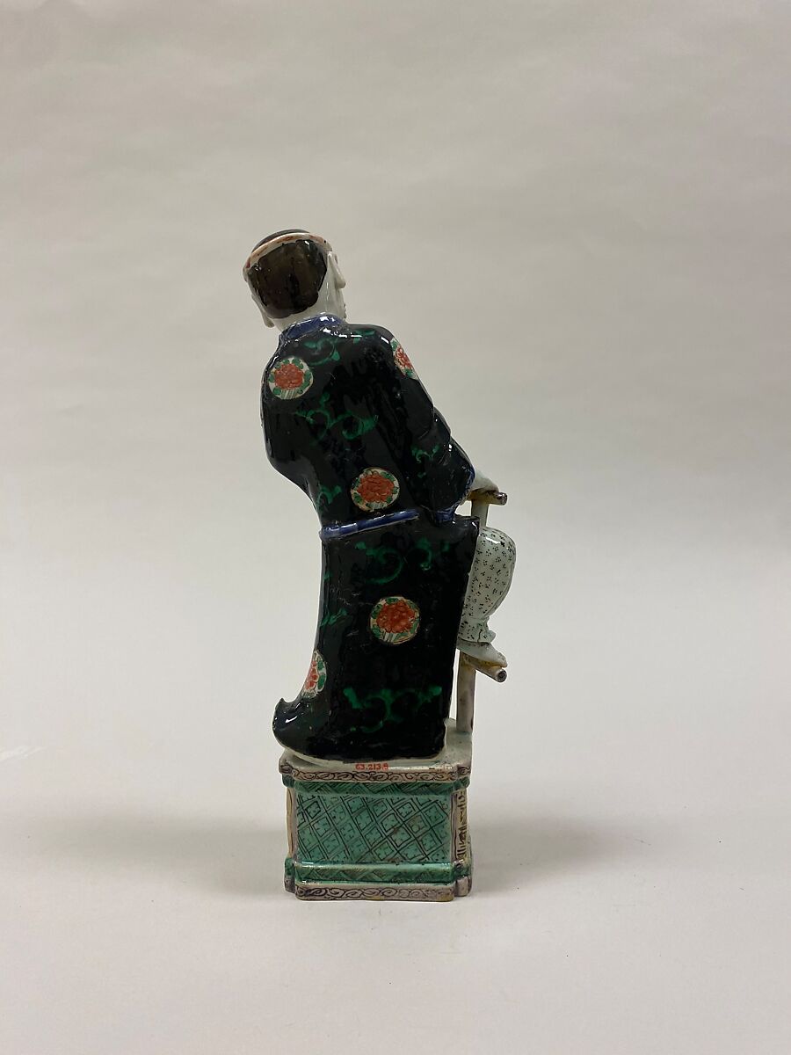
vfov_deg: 67.3
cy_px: 528
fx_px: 792
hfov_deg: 53.1
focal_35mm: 26
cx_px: 396
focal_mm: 4.25
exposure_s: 1/105
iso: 125
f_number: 1.8
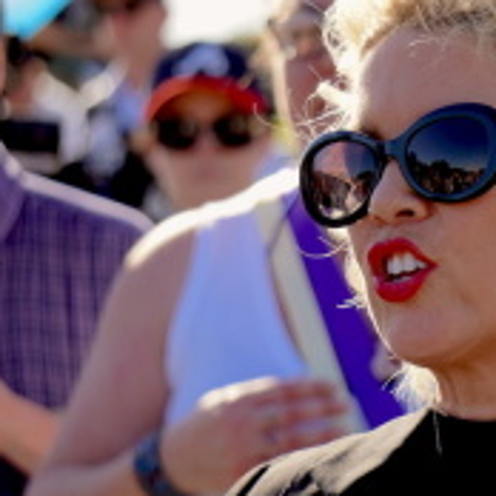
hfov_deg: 5.0
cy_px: 305
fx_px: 5658
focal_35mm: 349
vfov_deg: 5.0
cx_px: 630
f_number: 5.6
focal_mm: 106
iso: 100
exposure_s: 1/200
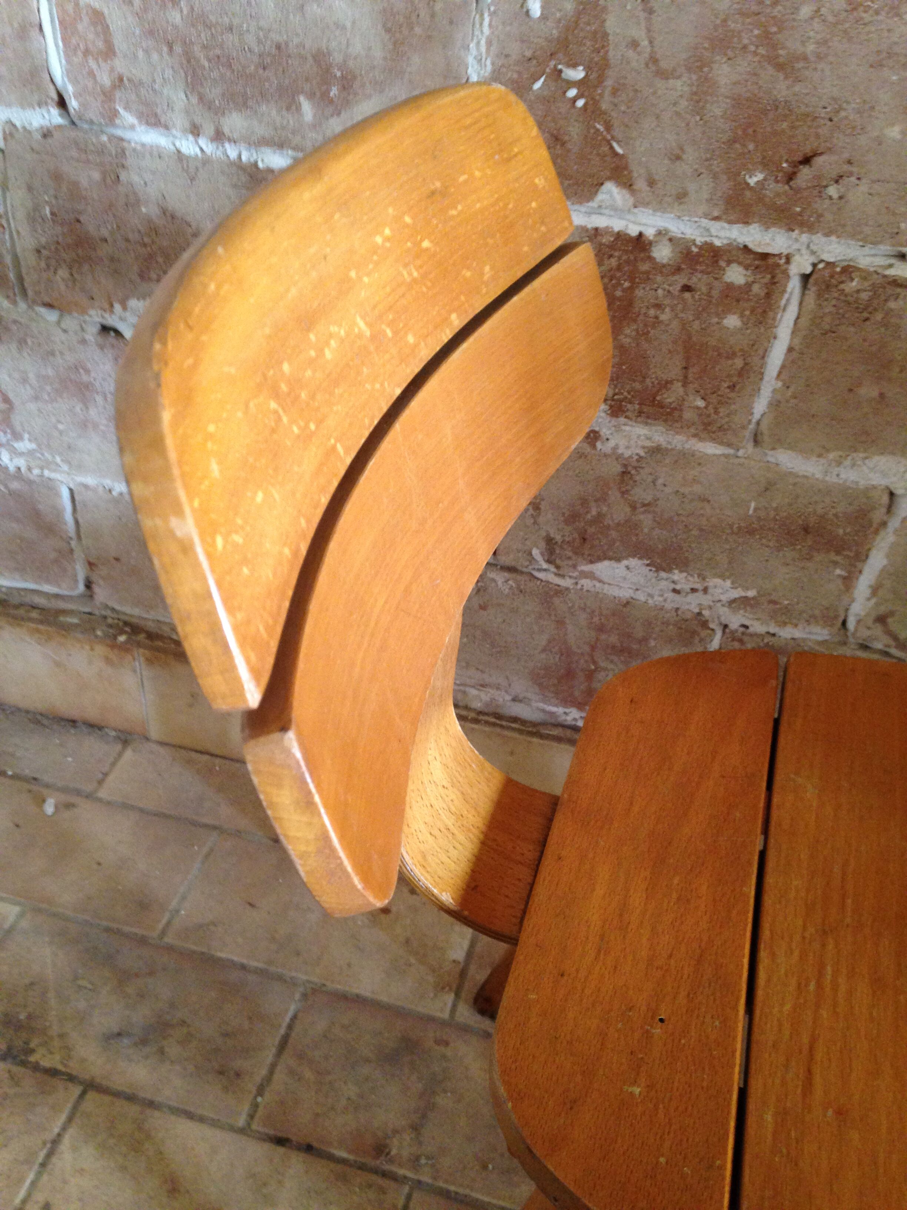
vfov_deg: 55.4
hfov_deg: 42.9
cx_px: 454
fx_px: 1153
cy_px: 605
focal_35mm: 33
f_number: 2.4
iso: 200
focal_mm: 4.12
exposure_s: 1/20
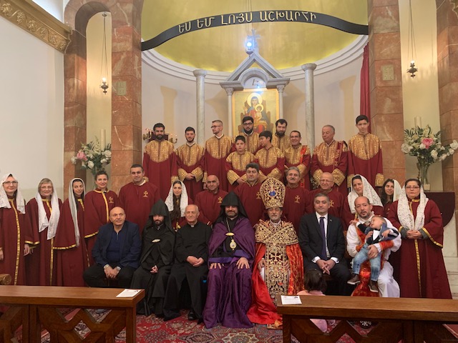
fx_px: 344
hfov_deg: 67.3
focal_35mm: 26
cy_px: 172
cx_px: 229
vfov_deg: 53.1
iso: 320
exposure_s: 1/50
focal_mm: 4.25
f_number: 1.8
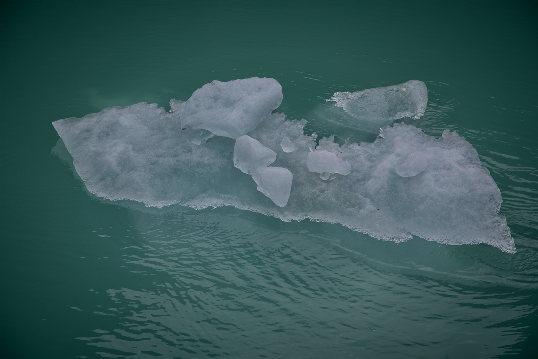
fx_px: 1644
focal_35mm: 110
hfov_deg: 18.6
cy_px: 180
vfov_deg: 12.5
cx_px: 269
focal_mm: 110
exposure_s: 1/250
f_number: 8
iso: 100
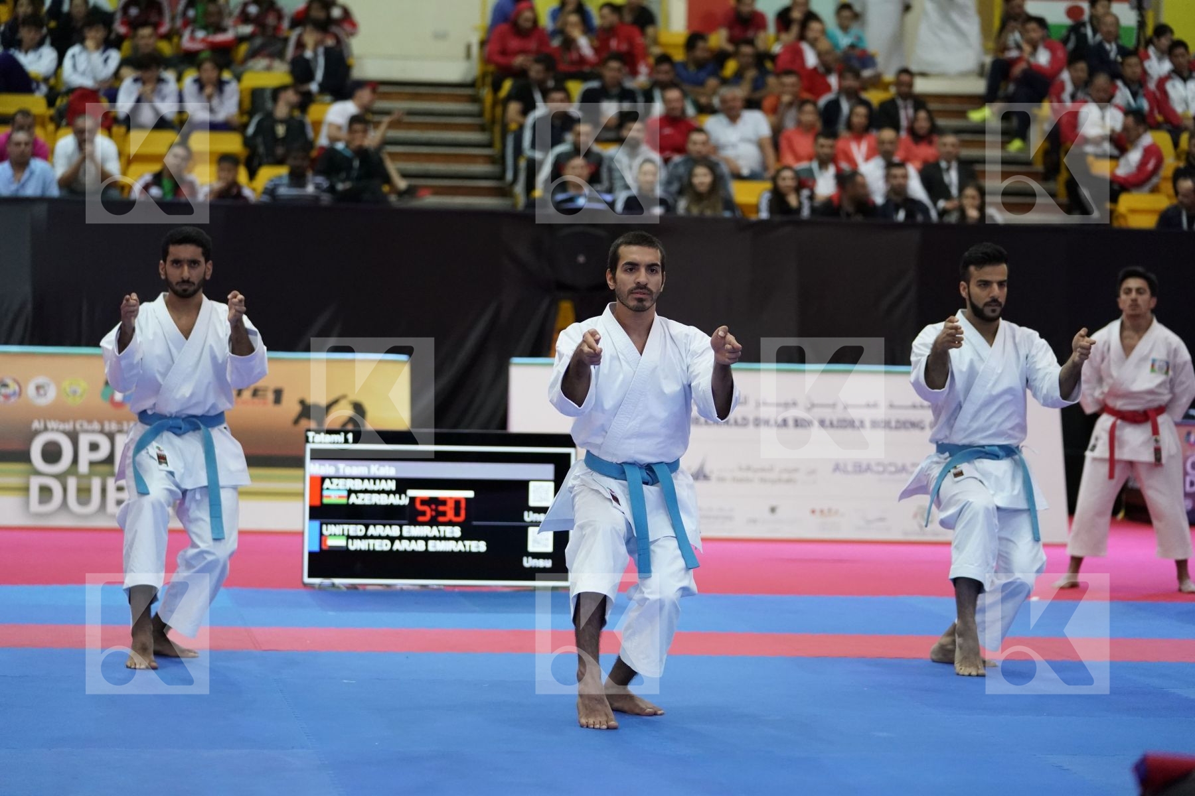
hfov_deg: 19.8
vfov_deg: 13.3
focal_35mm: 103
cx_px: 598
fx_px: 3419
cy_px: 398
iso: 5000
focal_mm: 103
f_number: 2.8
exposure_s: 1/1000
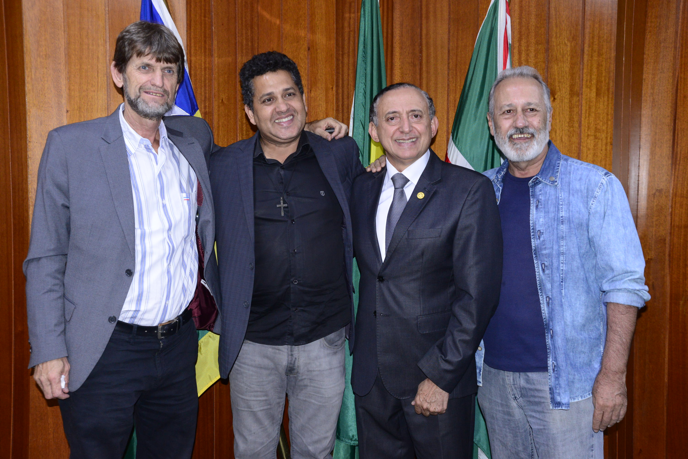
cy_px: 230
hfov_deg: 46.4
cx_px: 344
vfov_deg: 31.9
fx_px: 803
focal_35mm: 42
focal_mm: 42
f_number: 6.3
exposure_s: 1/60
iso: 2500
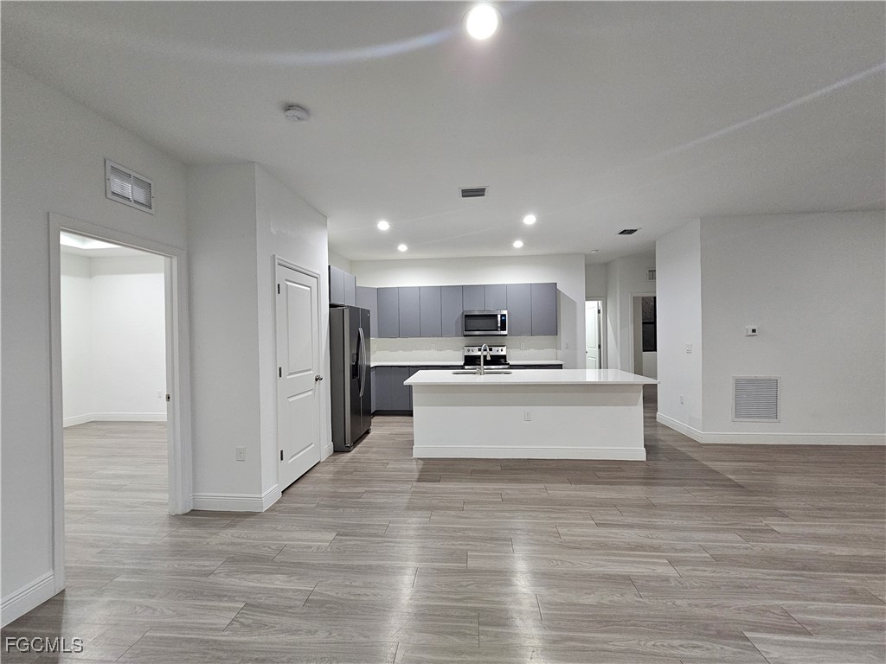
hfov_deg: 106.2
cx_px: 443
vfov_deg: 89.9
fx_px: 333
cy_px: 332
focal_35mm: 13
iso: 320
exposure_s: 1/60
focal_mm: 2.2
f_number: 2.2
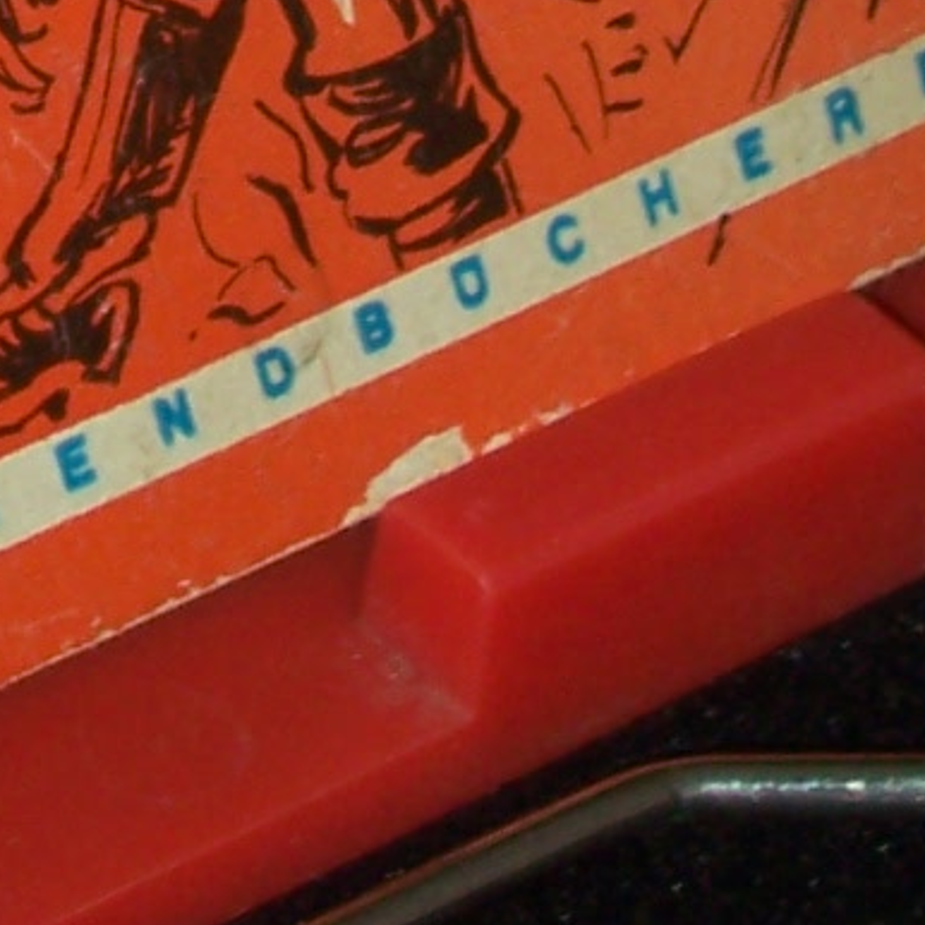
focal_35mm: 348
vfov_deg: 4.8
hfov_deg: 5.0
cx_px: -822
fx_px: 10521
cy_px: -1778
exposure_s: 1/80
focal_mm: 11
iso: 80
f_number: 3.6
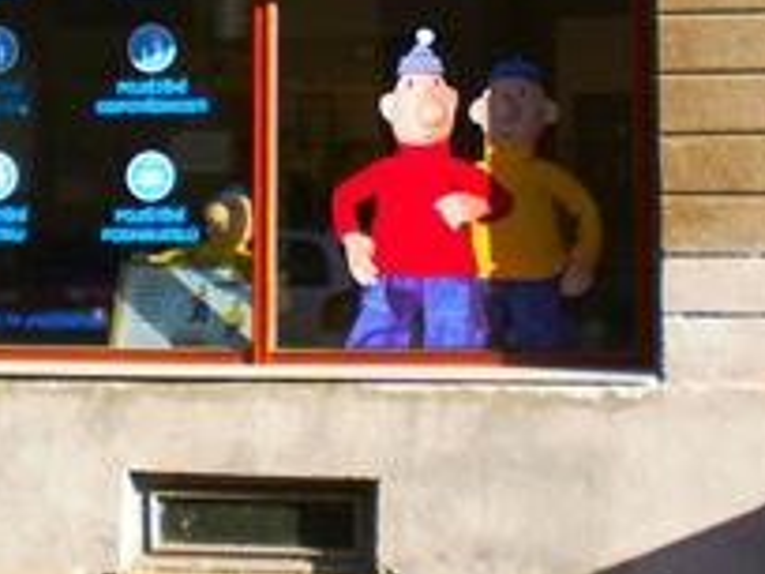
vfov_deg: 15.5
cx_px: 351
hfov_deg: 20.9
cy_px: 38
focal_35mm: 94
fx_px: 2077
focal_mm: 6.3
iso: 100
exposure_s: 1/400
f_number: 3.1
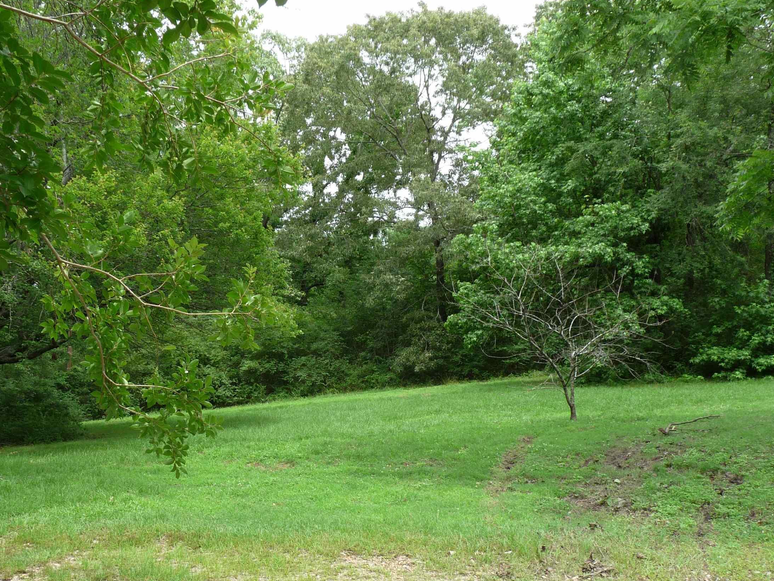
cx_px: 289
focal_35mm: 38
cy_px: 353
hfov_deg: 48.5
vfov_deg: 37.5
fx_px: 850
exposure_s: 1/160
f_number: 4
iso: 100
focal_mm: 4.8
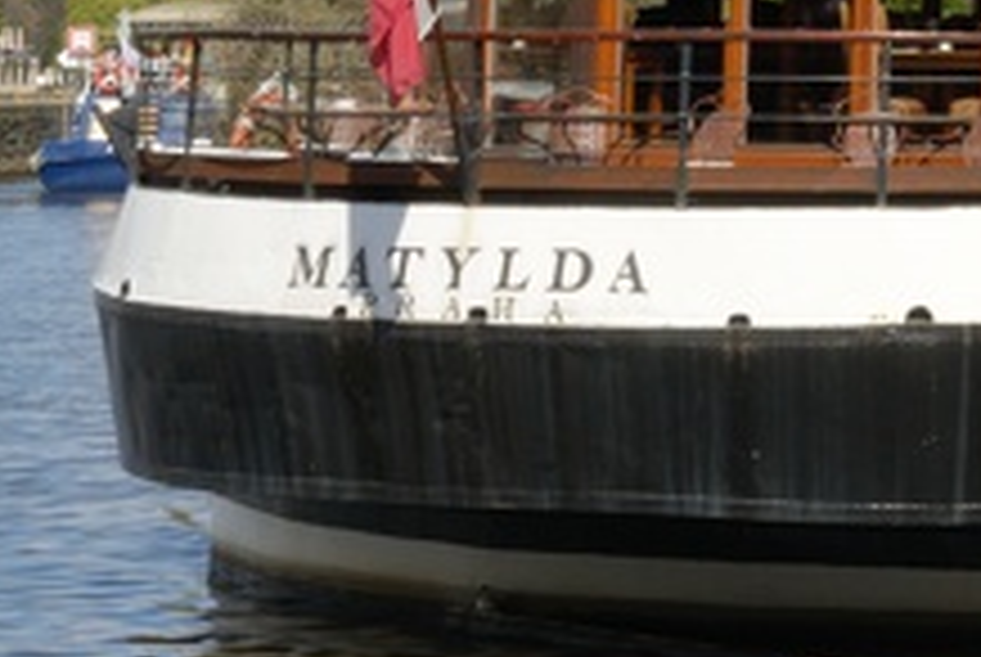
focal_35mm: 145
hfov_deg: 13.4
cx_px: 1436
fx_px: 3957
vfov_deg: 9.3
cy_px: -256
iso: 320
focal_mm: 40
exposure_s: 1/100
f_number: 20
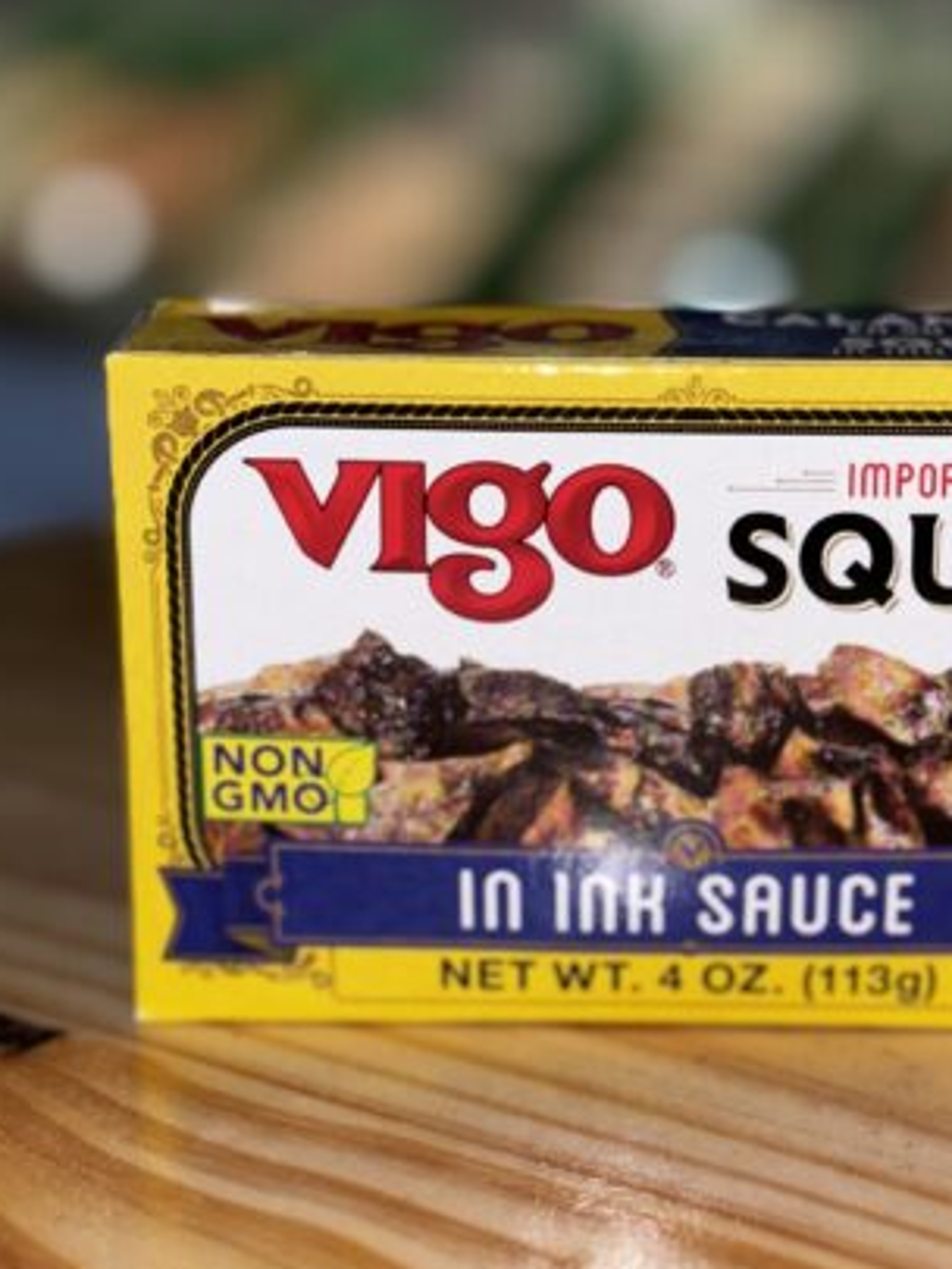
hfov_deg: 18.6
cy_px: 682
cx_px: 664
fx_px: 2895
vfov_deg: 24.7
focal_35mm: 79
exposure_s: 1/241
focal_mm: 6.76
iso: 50
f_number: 1.78
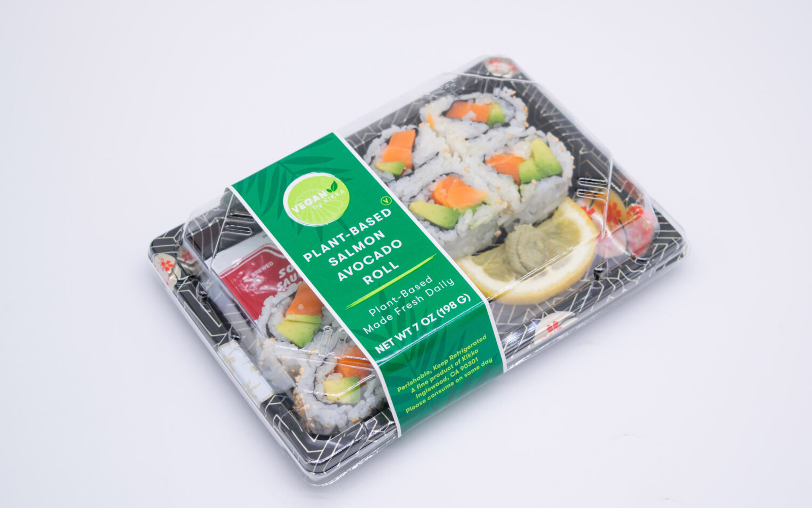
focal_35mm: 62
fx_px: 1372
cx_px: 405
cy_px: 262
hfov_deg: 33.0
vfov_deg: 21.0
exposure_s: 1/250
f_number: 6.3
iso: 200
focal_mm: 40
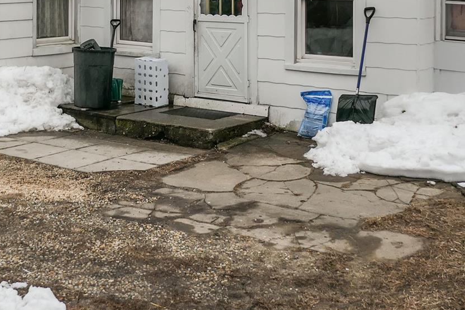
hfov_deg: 33.8
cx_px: 179
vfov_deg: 21.7
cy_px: -37
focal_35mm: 59
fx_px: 762
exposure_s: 1/800
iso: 125
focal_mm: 8.8
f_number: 2.8
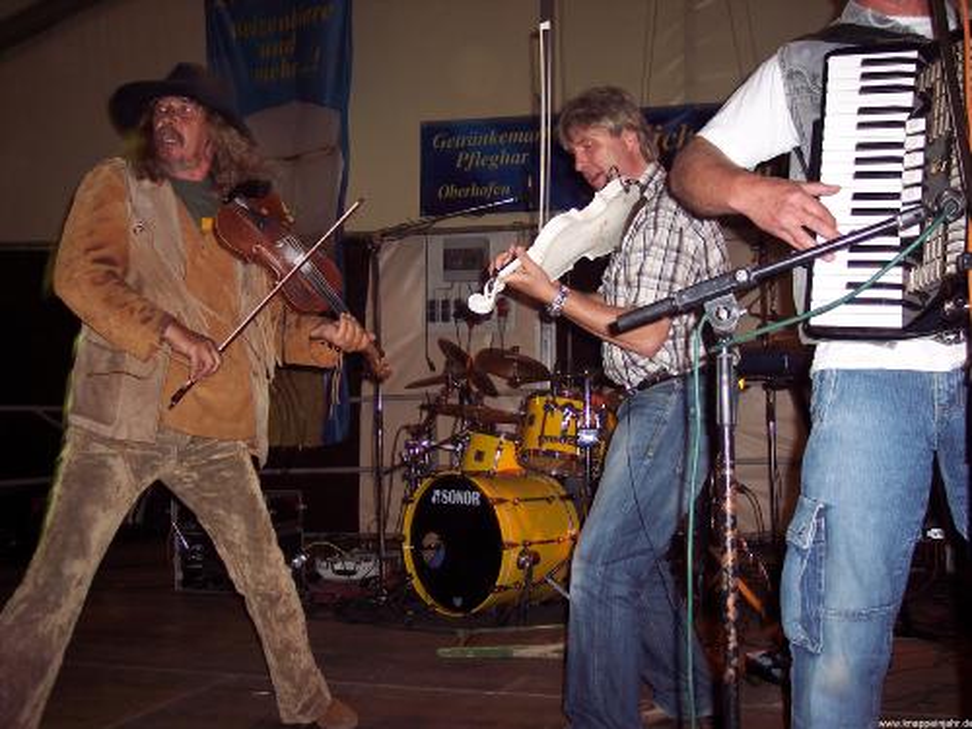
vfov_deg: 36.8
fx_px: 1095
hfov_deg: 47.9
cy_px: 364
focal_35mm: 39
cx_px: 486
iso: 100
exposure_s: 1/60
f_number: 2.8
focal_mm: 8
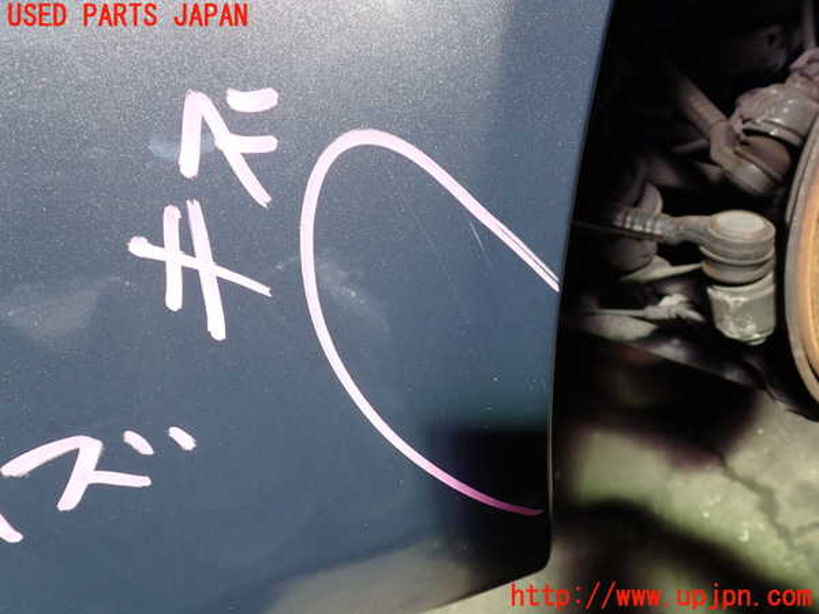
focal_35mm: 30
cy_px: 307
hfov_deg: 60.0
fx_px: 710
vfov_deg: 46.8
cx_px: 410
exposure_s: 1/80
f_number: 3.2
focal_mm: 5.4
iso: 100
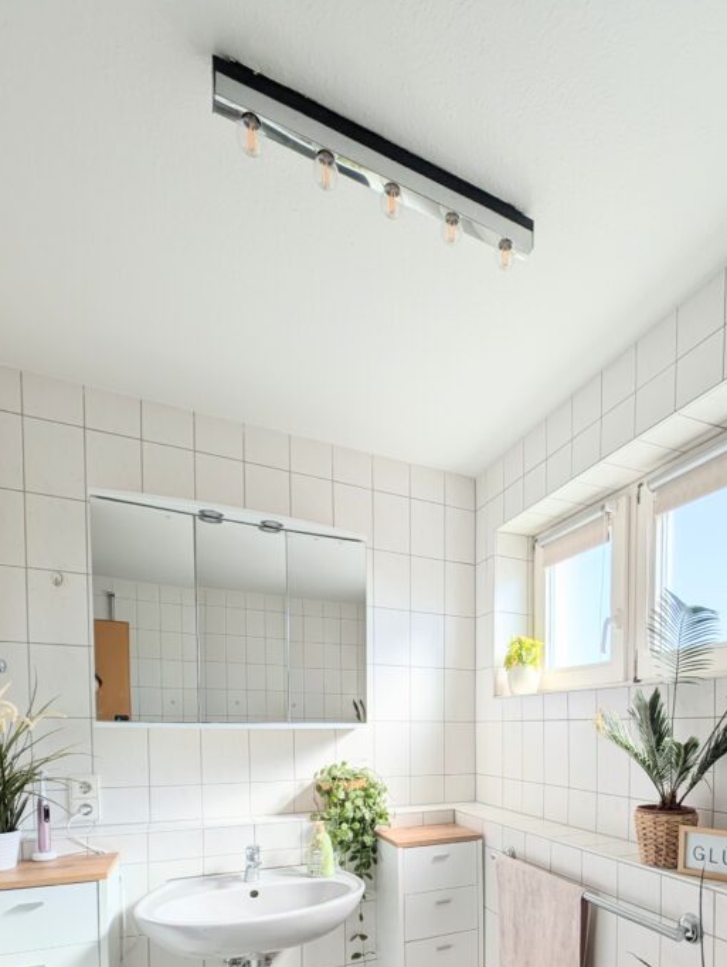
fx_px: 531
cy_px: 750
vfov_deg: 76.9
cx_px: 511
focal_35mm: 19
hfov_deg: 66.0
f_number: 1.95
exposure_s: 1/699
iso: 41
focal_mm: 2.23
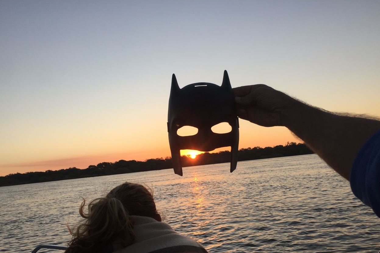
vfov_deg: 42.2
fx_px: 327
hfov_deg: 60.3
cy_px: 143
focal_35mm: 31
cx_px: 190
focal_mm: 4.15
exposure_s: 1/659
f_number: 2.2
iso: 32
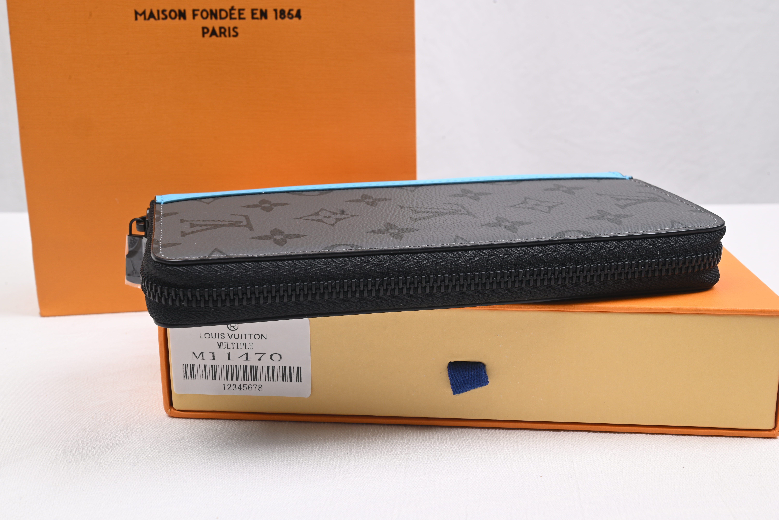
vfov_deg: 33.4
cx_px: 390
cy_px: 260
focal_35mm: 40
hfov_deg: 48.4
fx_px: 866
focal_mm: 40
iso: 100
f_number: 16
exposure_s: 1/2
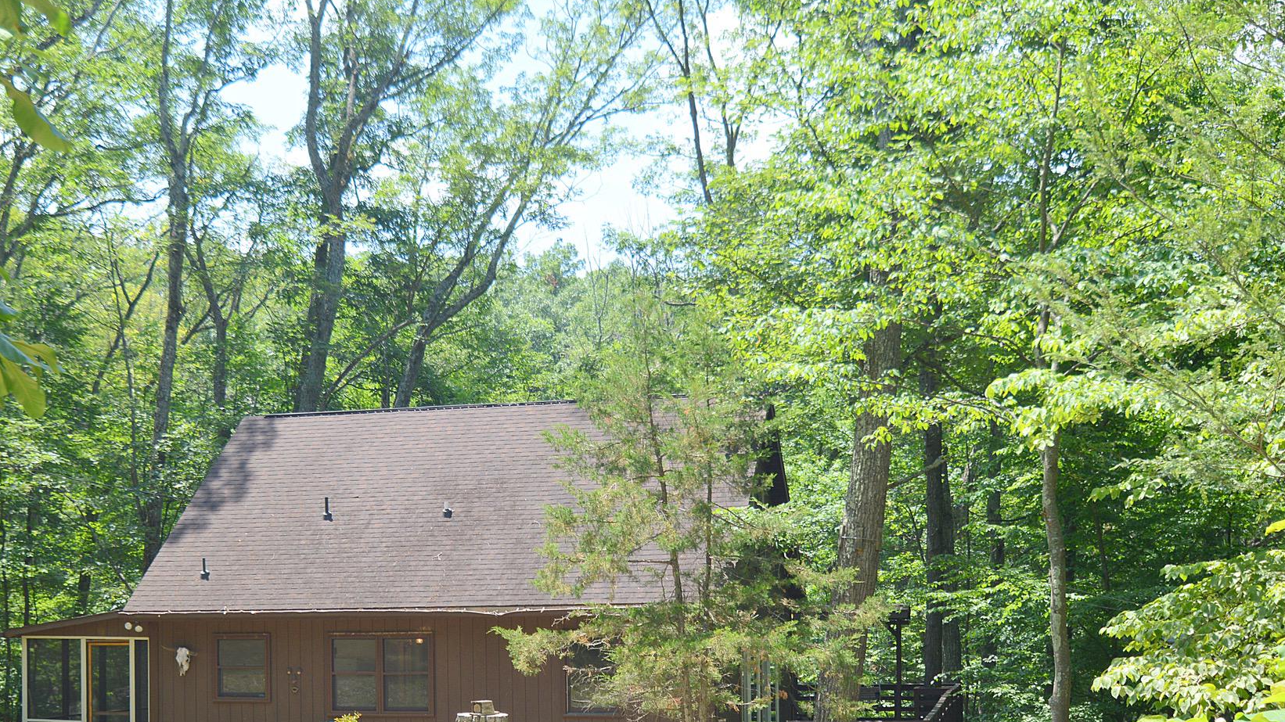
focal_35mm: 47
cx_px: 538
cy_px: 471
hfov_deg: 43.6
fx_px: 1601
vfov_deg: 25.3
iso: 100
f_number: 6.3
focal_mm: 24
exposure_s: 1/160
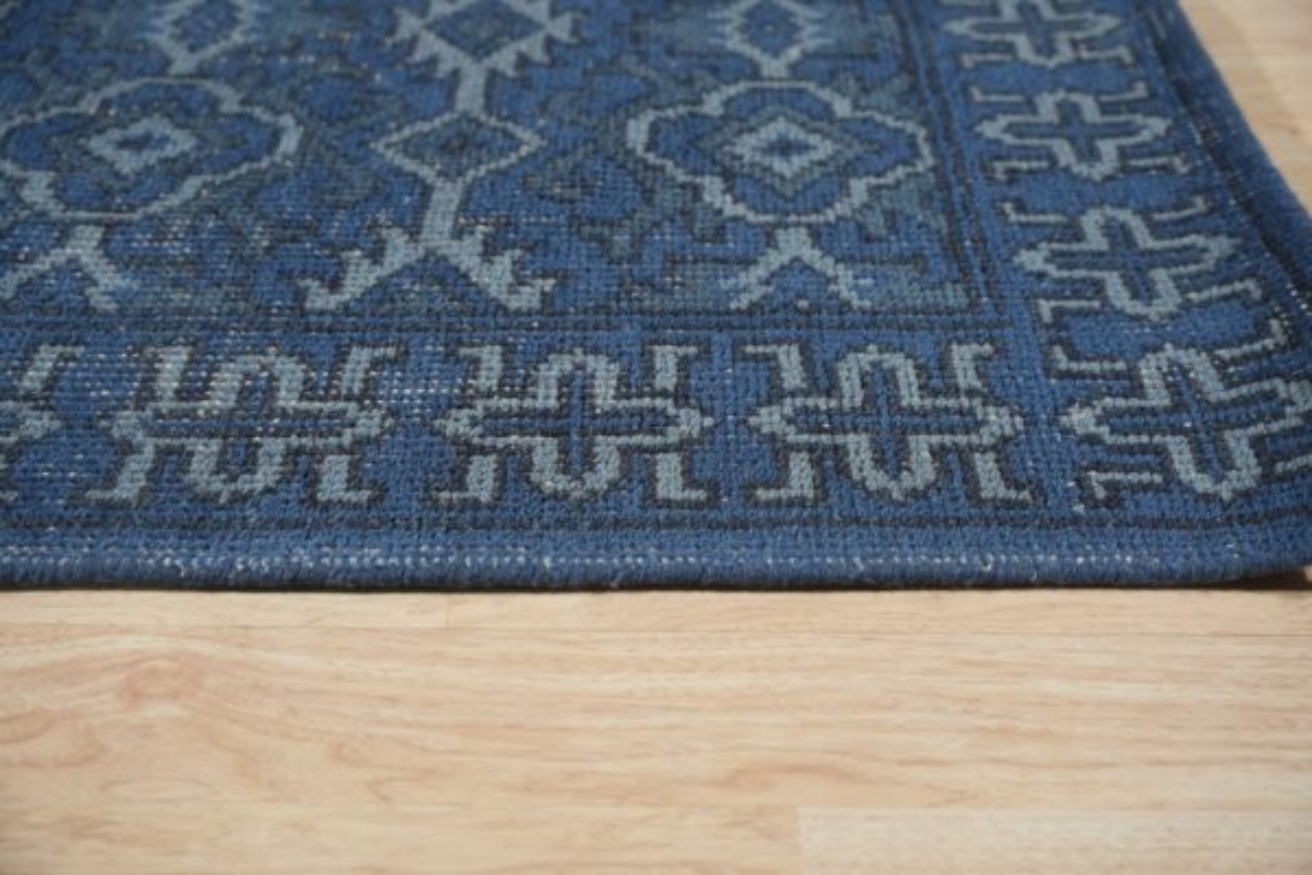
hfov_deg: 44.9
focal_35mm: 44
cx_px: 656
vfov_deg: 30.8
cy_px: 438
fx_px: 1589
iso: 500
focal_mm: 43.6
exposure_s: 1/160
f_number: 4
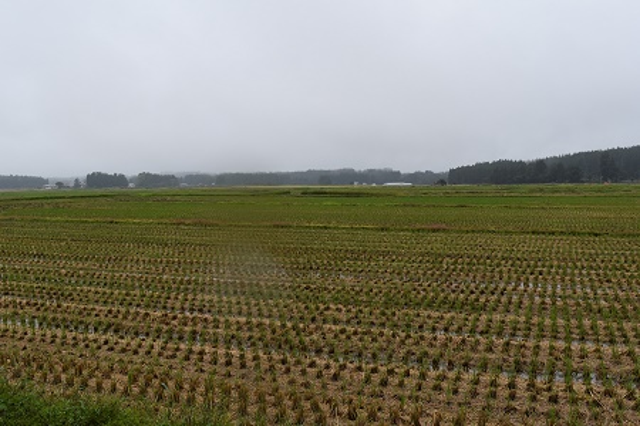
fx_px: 613
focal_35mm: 34
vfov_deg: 38.4
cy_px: 213
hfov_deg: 55.1
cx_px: 320
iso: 400
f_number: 8
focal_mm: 23
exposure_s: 1/250
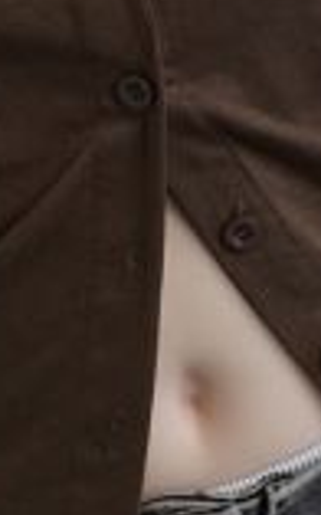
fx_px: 2858
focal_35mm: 204
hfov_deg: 6.4
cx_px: 203
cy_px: -46
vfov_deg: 10.2
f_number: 2.2
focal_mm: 35
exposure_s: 1/160
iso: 800
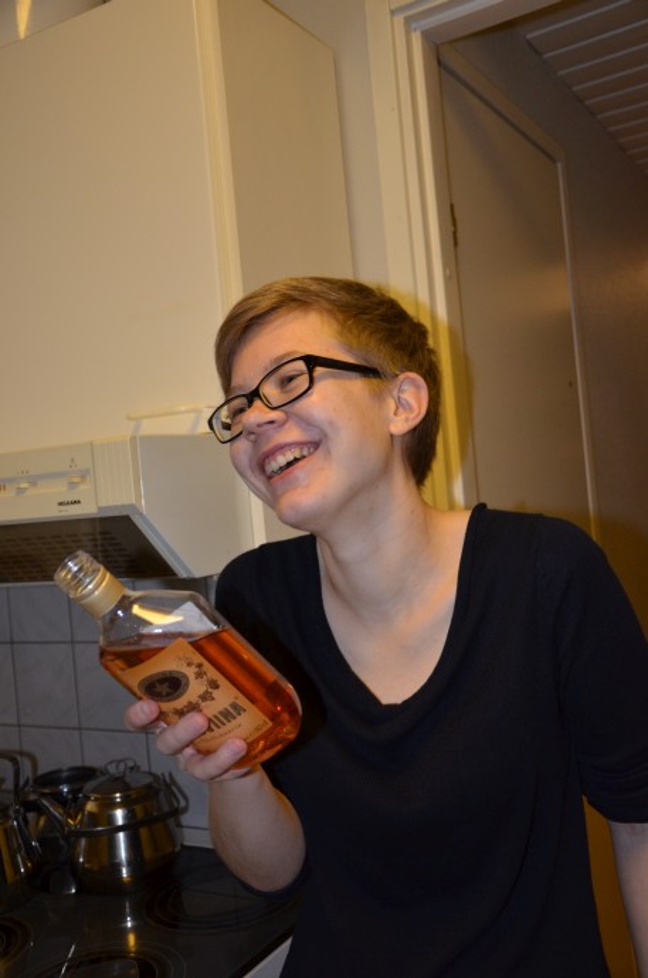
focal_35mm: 38
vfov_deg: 51.4
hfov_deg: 35.3
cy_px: 489
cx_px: 324
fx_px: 1017
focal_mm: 25
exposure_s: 1/60
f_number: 4
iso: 800
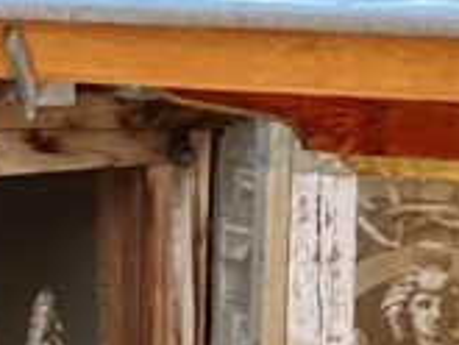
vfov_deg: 3.1
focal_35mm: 477
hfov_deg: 4.1
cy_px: 506
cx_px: -665
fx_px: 6330
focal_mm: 9
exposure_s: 1/105
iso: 250
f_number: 2.8
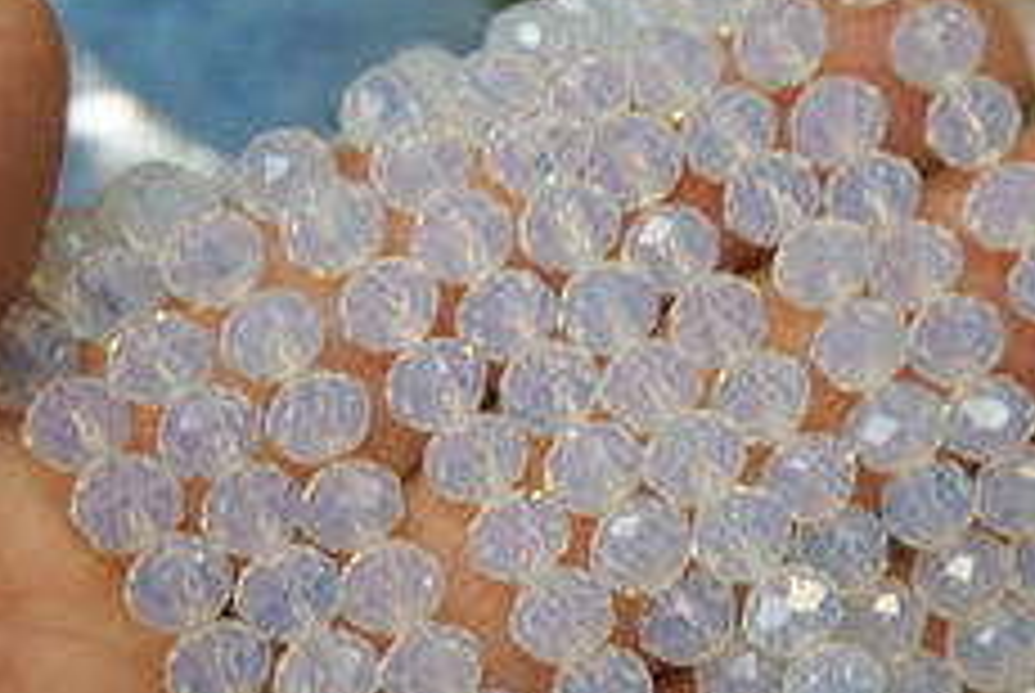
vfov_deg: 14.5
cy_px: 542
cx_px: 900
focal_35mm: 94
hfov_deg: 21.3
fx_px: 2706
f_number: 5
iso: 800
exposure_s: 1/60
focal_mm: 32
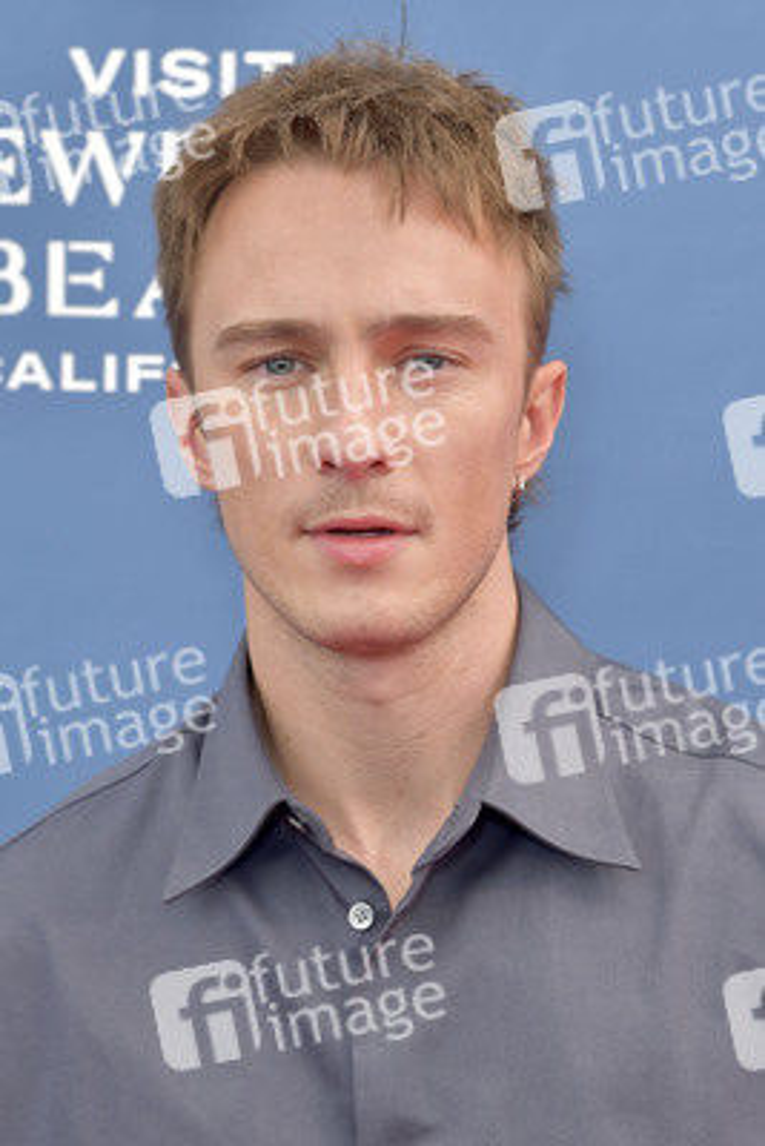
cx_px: 382
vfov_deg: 20.8
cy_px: 573
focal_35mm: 98
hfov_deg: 14.0
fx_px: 3121
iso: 320
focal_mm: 98
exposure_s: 1/250
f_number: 7.1
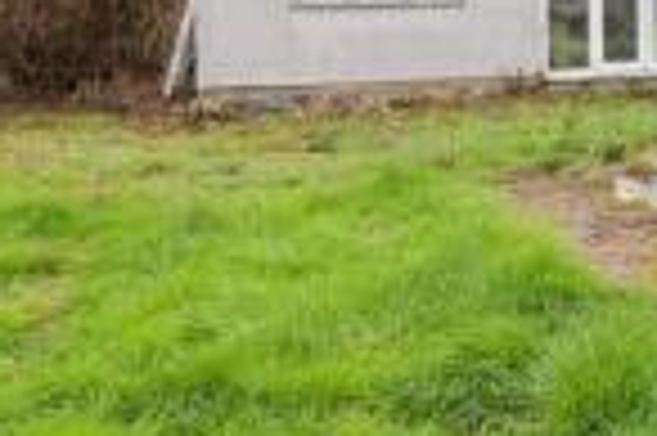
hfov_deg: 35.6
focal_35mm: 49
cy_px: 16
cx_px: 688
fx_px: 893
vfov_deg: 26.2
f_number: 8
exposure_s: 1/125
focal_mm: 10
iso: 160
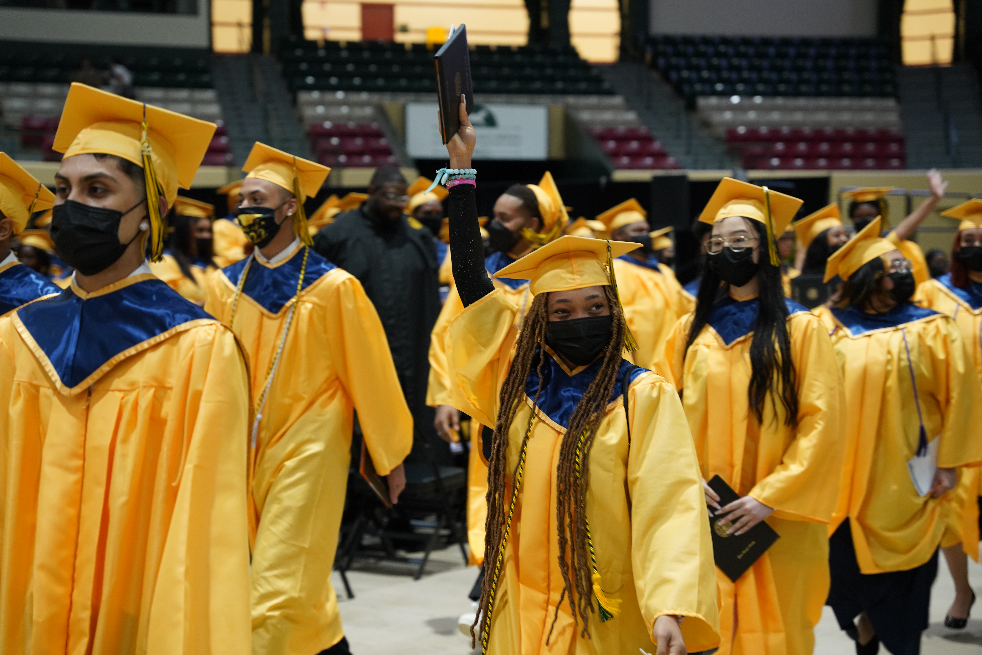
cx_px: 491
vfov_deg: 19.5
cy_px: 328
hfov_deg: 28.8
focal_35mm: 70
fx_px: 1910
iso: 1600
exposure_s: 1/160
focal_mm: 70
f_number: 4
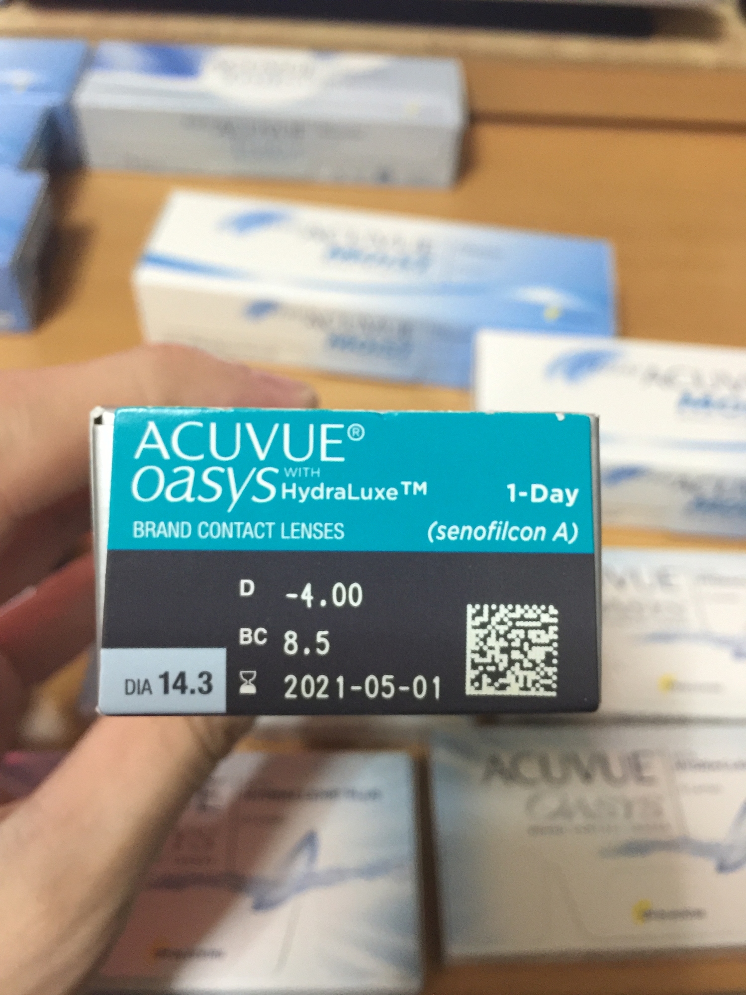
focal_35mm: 29
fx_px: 833
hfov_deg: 48.2
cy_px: 498
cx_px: 373
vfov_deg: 61.7
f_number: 2.2
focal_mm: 4.15
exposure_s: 1/8
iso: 160
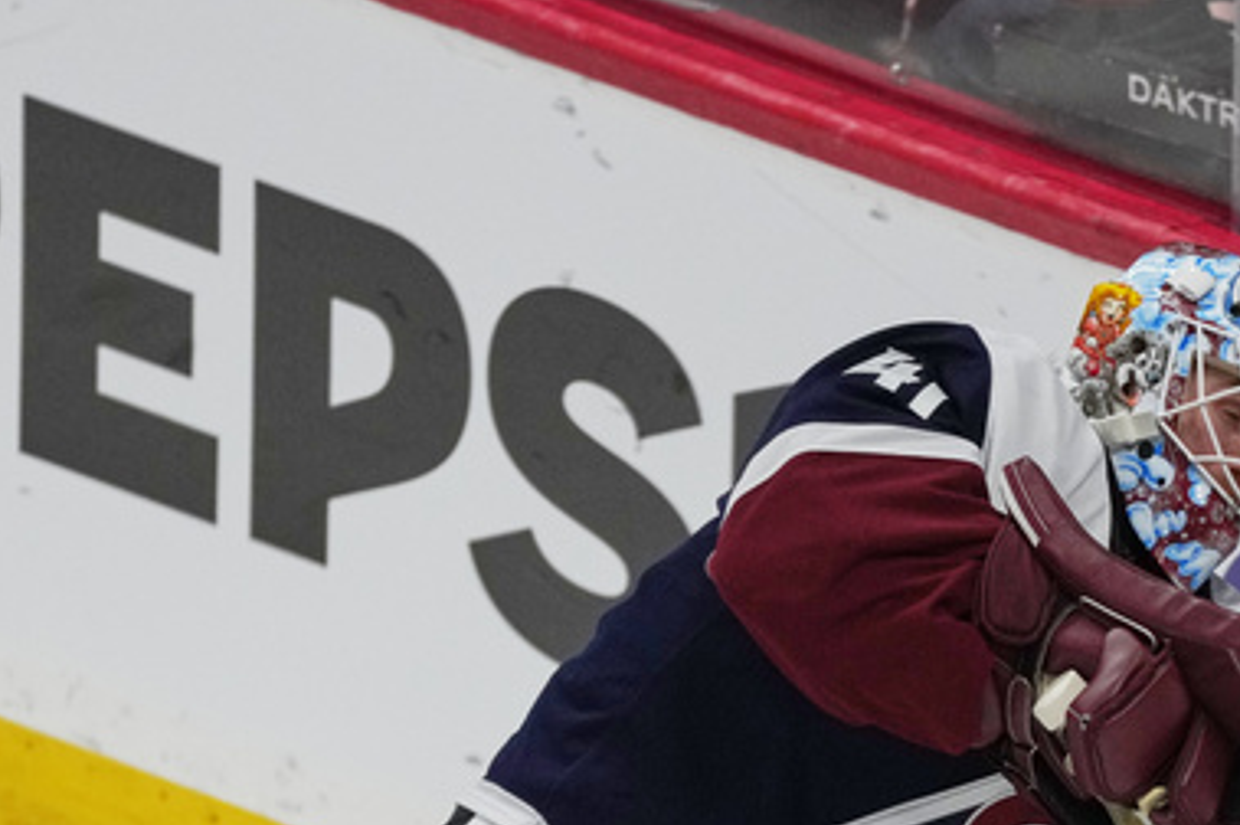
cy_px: 931
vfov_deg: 0.8
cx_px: 720
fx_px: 55854
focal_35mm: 1623
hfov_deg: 1.3
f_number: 4
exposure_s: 1/2500
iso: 2500
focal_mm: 600
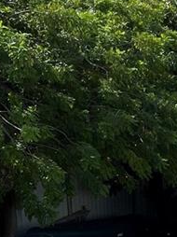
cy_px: 336
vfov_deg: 15.1
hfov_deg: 11.3
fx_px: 840
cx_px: 308
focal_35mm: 123
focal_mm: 5.7
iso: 50
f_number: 1.5
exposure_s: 1/3968
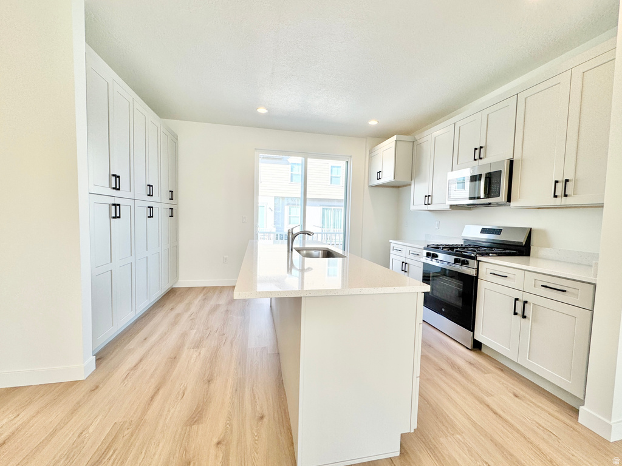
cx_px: 311
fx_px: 252
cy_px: 233
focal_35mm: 14
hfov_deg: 102.1
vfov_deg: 85.7
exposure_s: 1/205
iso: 40
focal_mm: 2.22
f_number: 2.2
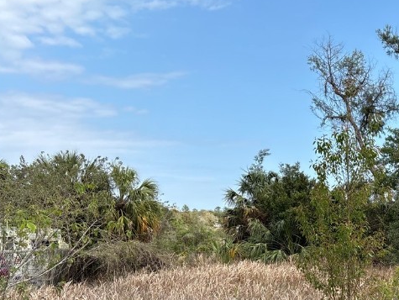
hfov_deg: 31.1
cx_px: 423
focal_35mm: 56
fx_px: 646
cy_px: 230
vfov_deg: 25.8
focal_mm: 5.96
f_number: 1.6
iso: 50
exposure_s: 1/2513
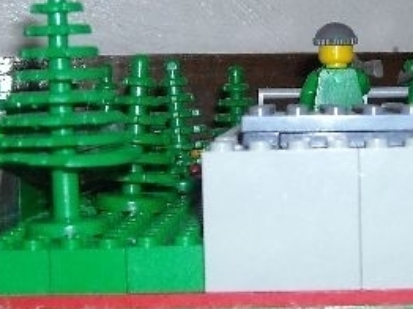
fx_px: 1275
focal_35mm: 107
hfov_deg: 18.4
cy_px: 170
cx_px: 211
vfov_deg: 13.8
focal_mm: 5.7
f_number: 2.8
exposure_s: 1/60
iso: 200
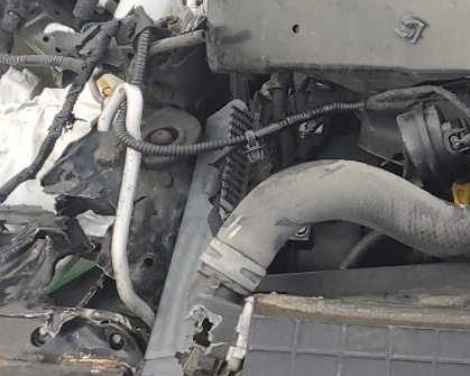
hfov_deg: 17.6
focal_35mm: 97
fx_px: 1349
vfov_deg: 15.4
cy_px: -43
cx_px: 718
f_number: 1.5
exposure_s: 1/244
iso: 50
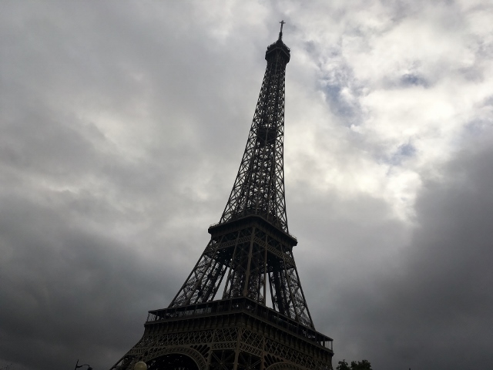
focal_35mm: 29
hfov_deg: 61.7
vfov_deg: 48.2
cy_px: 185
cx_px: 246
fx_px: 413
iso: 25
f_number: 2.2
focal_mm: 4.15
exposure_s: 1/2331
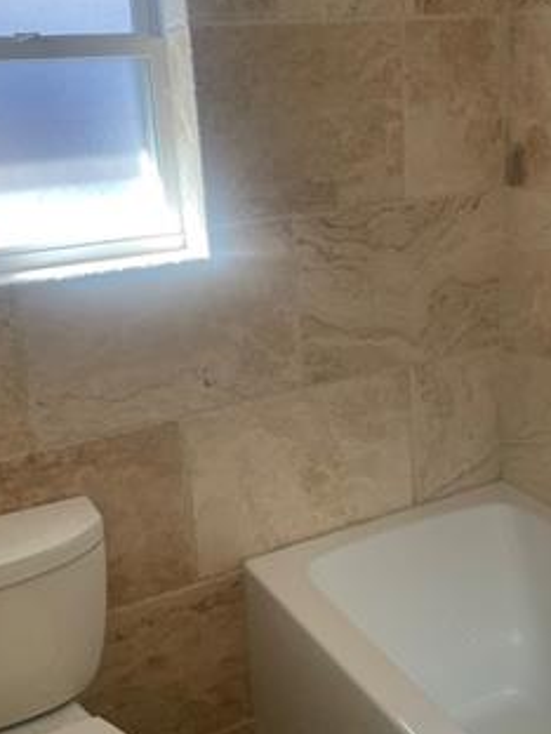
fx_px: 849
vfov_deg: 46.7
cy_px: 327
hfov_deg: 35.9
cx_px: 245
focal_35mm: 40
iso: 80
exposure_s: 1/60
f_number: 1.6
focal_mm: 4.2
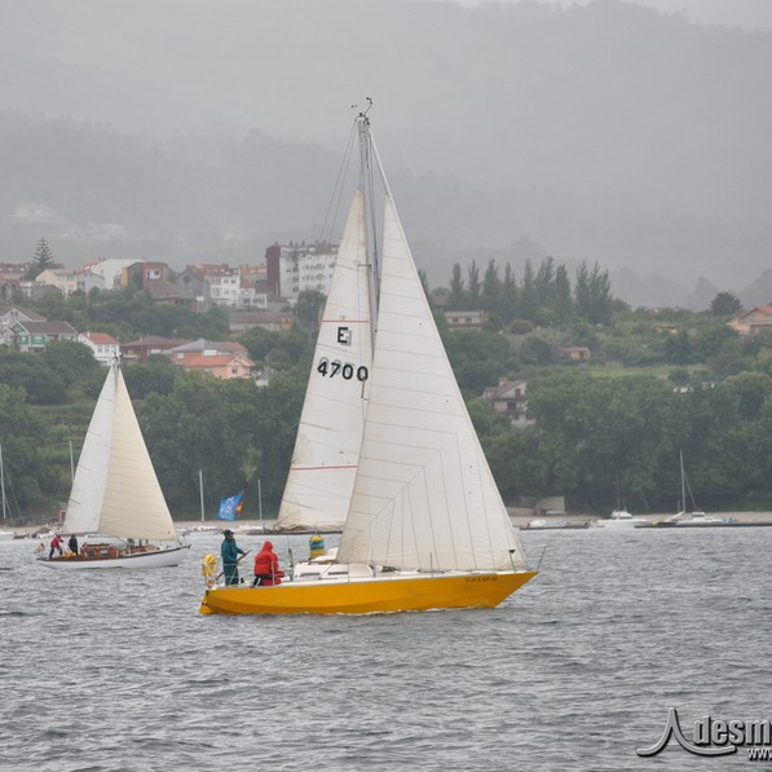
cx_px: 312
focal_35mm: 240
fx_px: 6046
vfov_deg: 7.3
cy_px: 385
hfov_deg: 7.3
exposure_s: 1/500
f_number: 5.6
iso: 200
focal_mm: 125
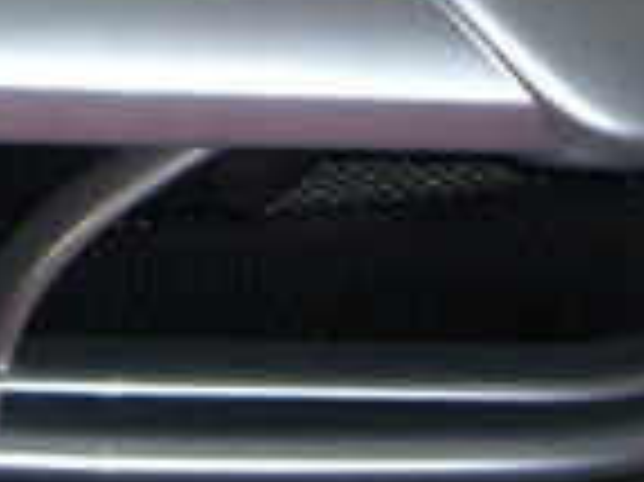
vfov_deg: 8.6
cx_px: 158
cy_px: -176
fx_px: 3160
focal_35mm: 170
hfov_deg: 11.6
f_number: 2.7
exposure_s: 1/60
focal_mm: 6.2
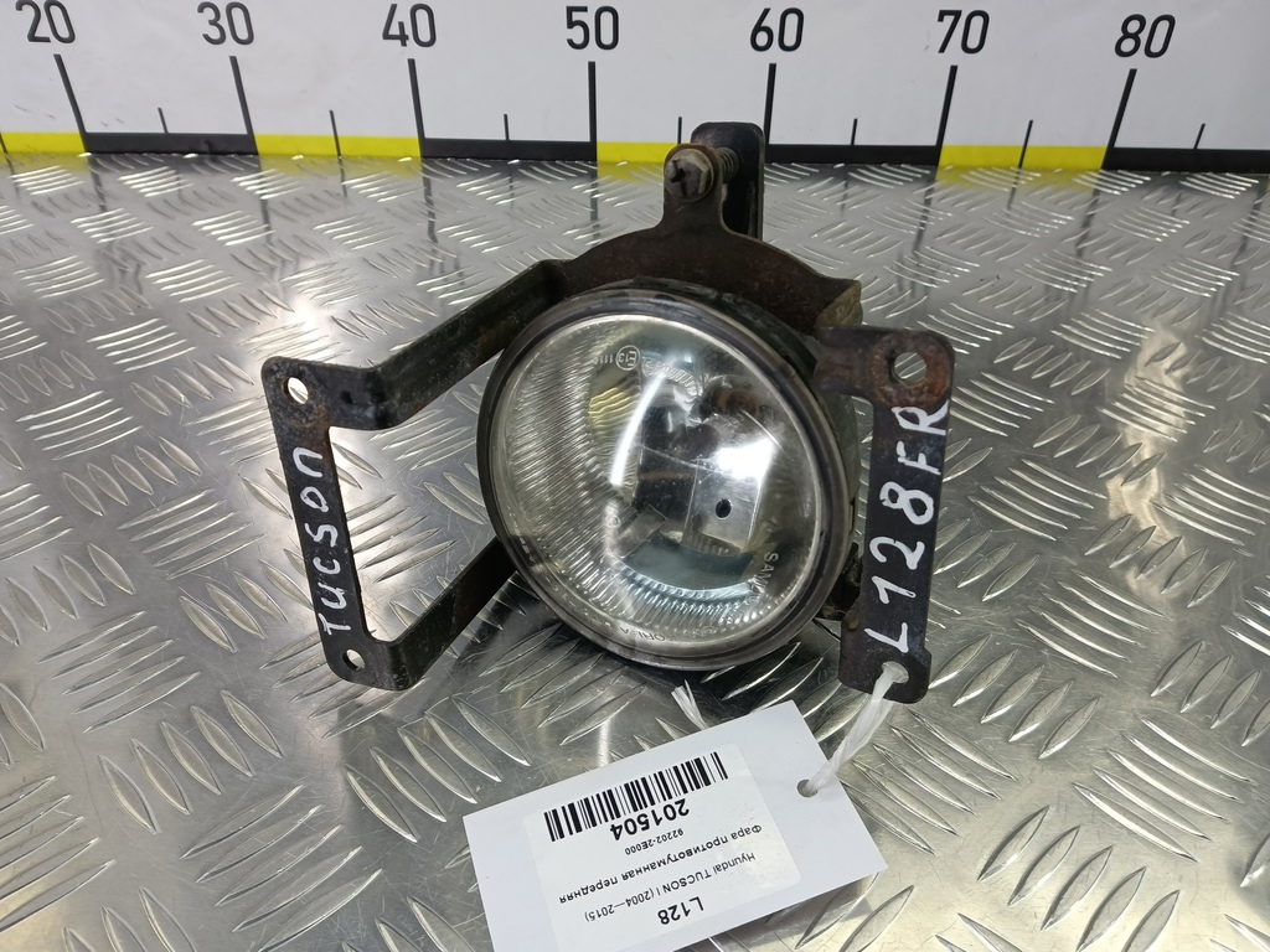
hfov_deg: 73.9
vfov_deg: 58.9
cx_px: 635
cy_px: 476
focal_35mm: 23
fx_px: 844
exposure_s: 1/50
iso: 99
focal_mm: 4.11
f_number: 1.6
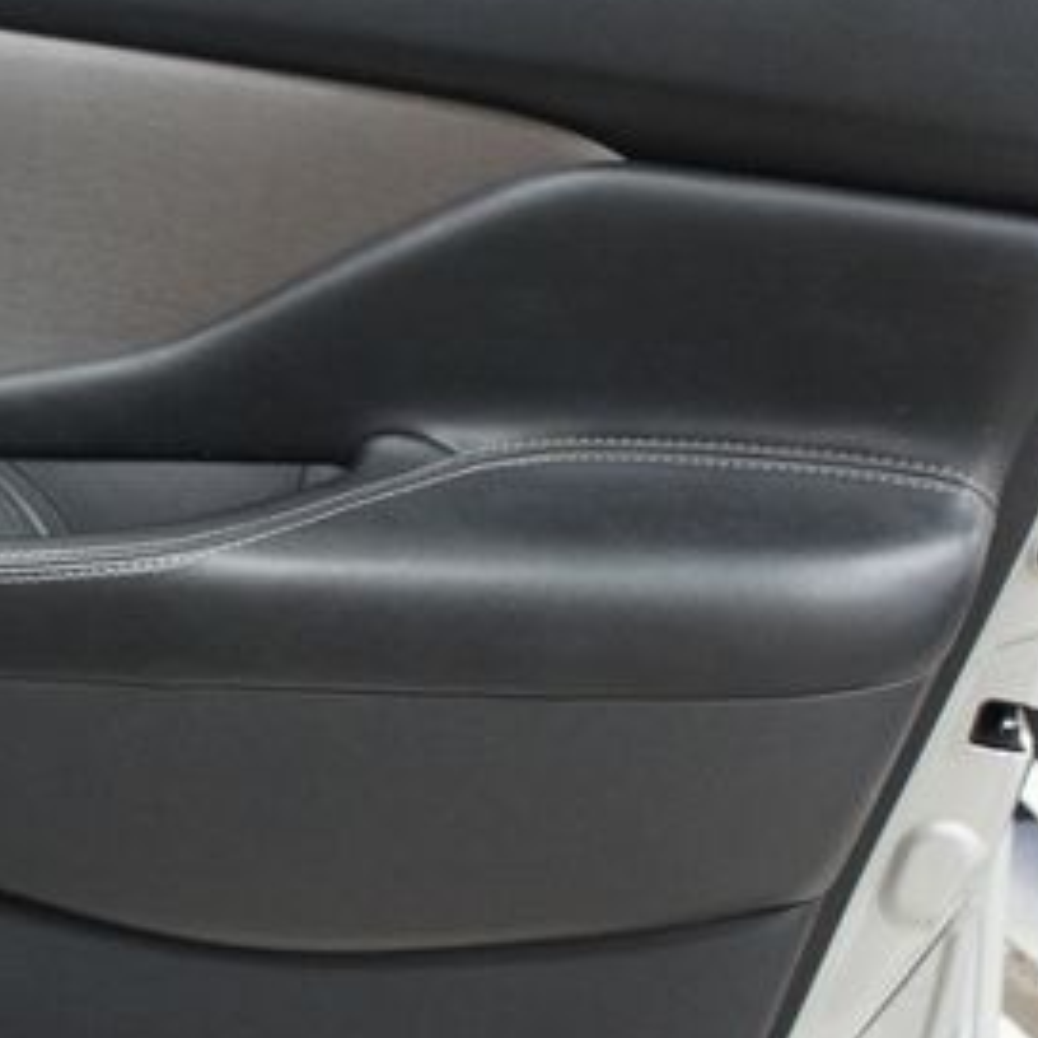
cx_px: -4
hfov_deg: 29.5
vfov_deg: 31.6
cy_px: 603
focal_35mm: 54
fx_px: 1832
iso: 1600
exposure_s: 1/50
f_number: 3.5
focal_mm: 18
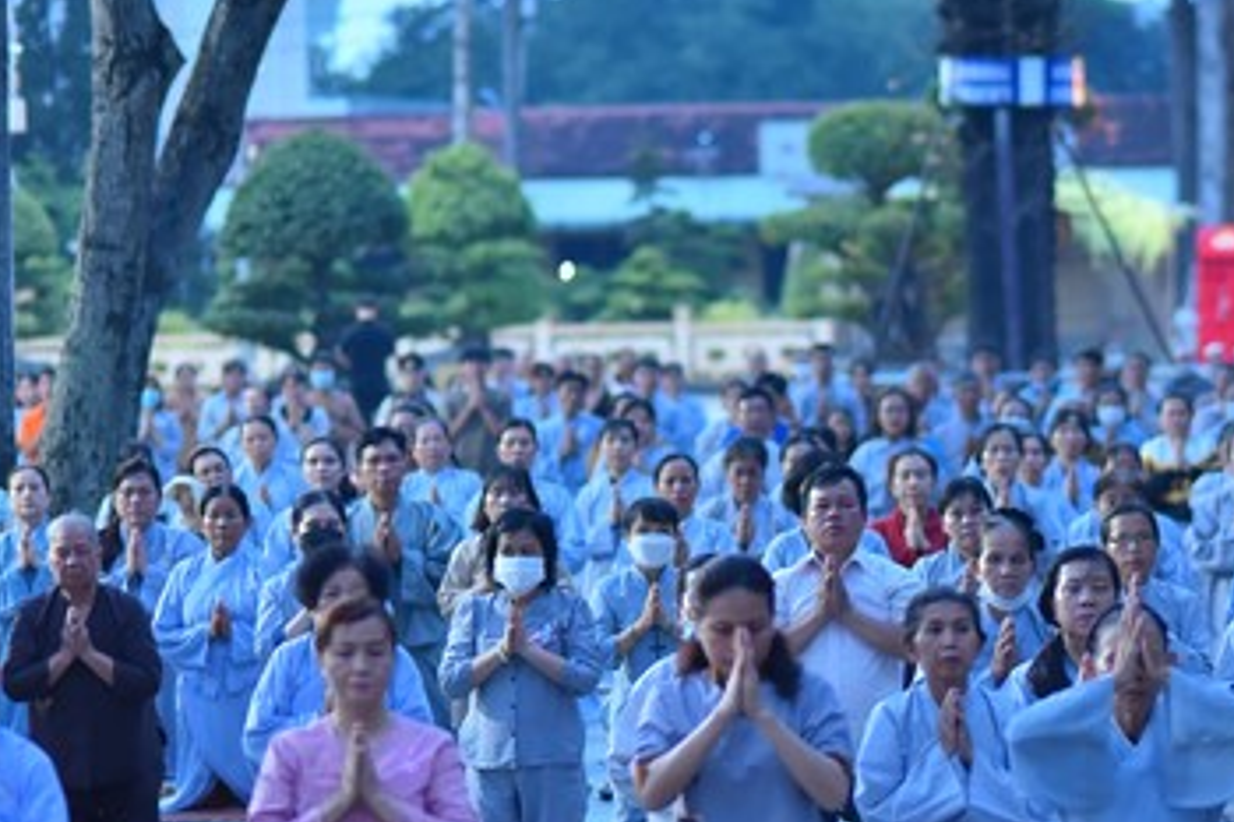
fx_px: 5413
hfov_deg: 13.0
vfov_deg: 8.7
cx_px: 906
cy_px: 457
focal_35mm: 158
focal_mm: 85
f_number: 2
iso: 1250
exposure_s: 1/100
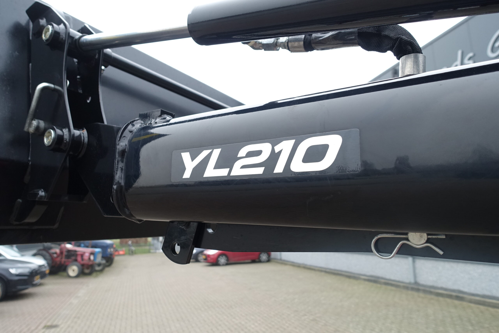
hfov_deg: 73.7
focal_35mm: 24
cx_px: 250
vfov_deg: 53.1
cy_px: 166
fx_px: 333
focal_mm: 8.8
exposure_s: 1/250
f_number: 3.5
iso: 400
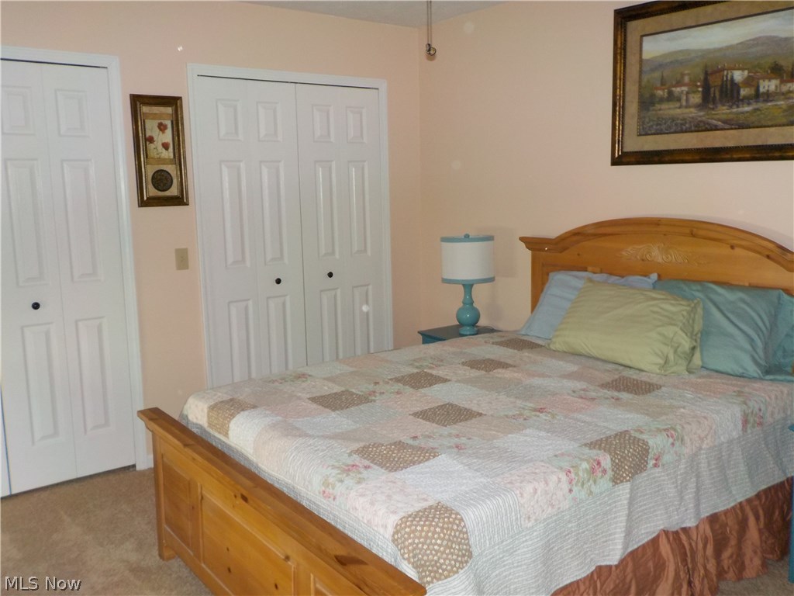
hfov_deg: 60.0
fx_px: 688
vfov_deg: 46.8
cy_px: 298
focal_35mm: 30
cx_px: 397
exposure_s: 1/30
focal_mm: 4.1
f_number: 3.3
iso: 200
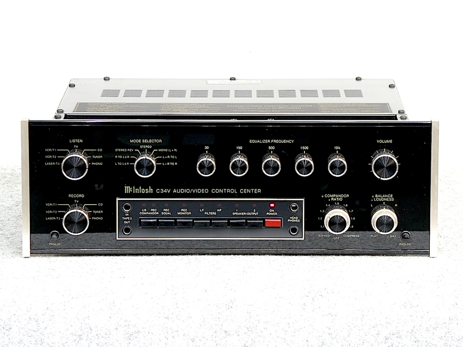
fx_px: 2140
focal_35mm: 160
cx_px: 232
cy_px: 174
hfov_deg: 12.3
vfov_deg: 9.3
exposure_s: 1/5
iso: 200
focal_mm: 28.7
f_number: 5.5
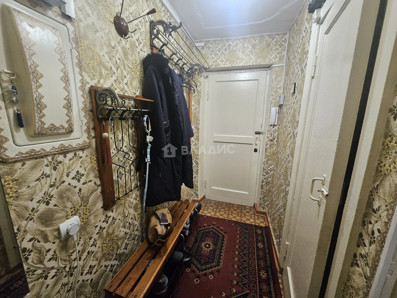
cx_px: 198
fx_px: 149
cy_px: 149
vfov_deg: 89.9
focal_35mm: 13
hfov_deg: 106.2
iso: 320
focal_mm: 1.7
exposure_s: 1/50
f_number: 2.2
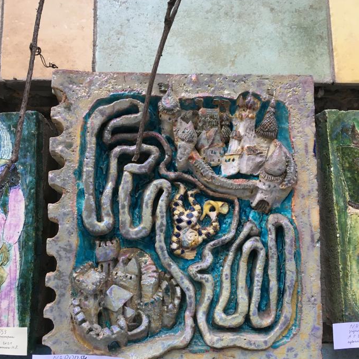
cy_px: 224
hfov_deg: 47.2
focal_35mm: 35
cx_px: 177
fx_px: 411
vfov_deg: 46.8
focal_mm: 4.15
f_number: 2.2
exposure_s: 1/33
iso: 25
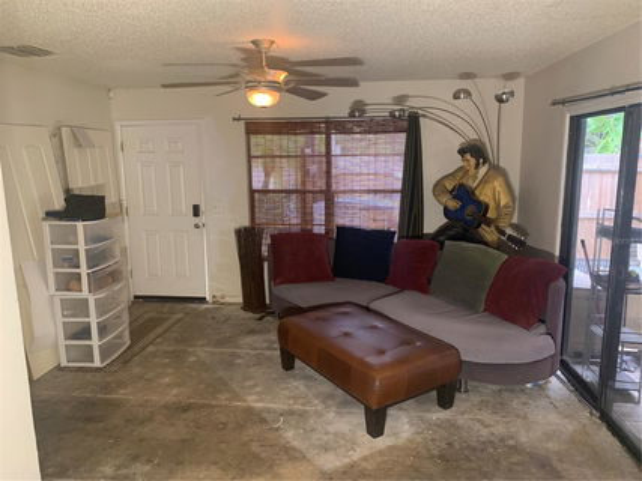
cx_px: 321
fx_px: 482
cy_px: 240
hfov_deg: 67.3
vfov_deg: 53.0
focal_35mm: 26
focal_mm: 4.25
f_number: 1.8
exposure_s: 1/60
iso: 160
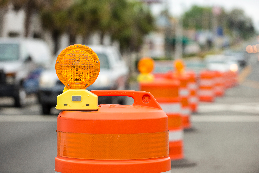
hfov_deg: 16.4
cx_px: 130
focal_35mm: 125
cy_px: 86
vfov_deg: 11.0
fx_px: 900
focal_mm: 125
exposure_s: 1/500
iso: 200
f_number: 5.6
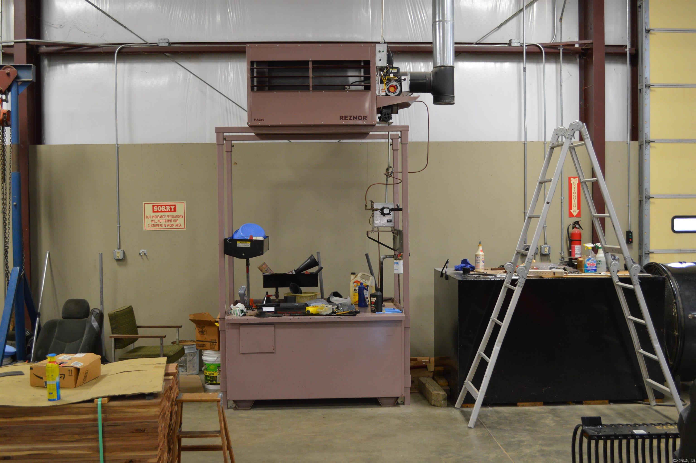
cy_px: 232
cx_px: 348
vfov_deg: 36.8
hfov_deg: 53.2
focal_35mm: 36
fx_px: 695
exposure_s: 1/60
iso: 800
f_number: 4
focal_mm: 24
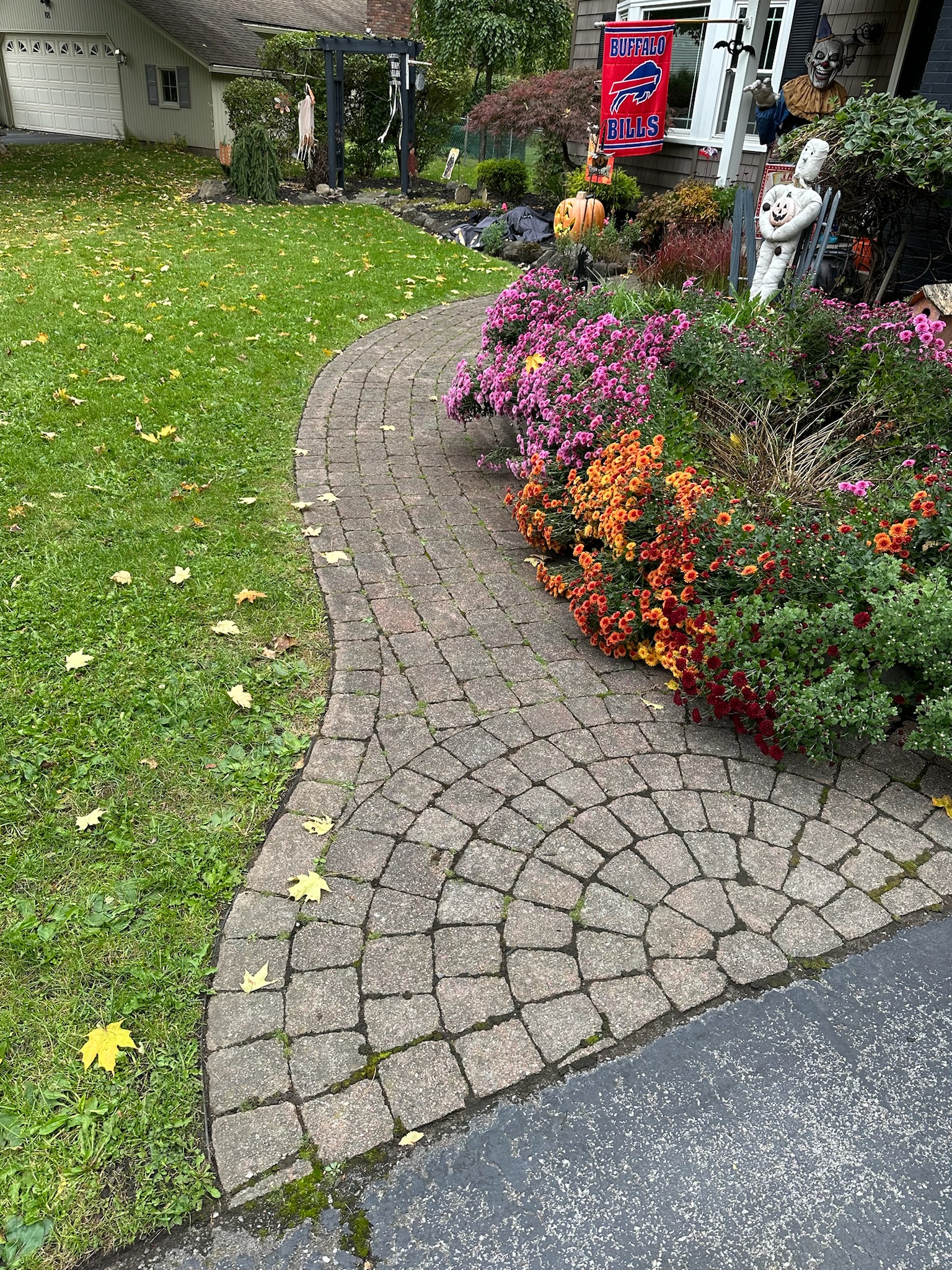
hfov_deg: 56.8
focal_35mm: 24
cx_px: 476
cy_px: 635
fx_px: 880
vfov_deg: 71.6
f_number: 1.78
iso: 100
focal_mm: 6.86
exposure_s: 1/121
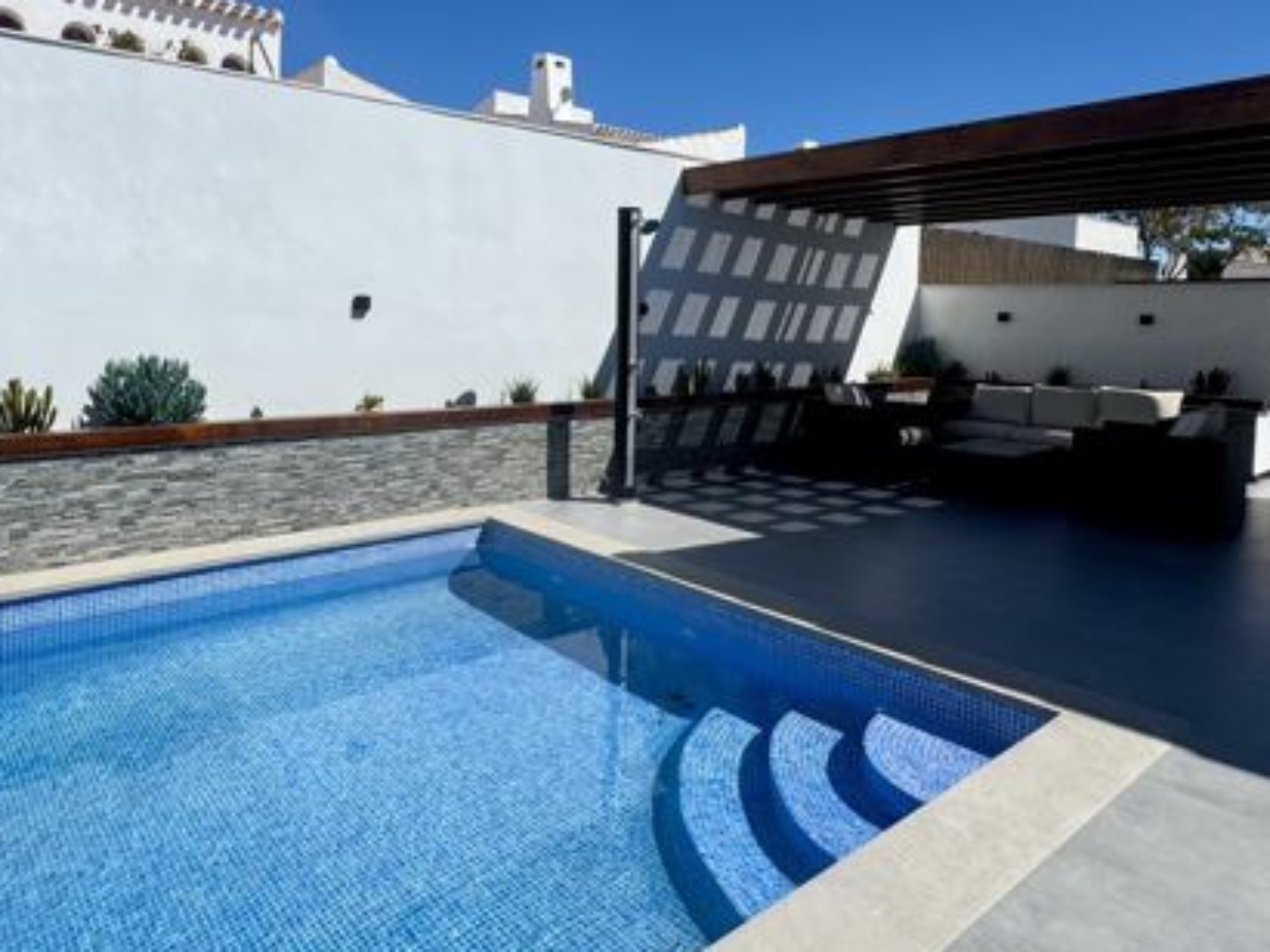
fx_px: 880
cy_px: 371
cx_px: 499
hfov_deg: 70.8
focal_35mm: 24
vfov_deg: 56.3
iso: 40
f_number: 2.2
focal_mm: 2.22
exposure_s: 1/3906
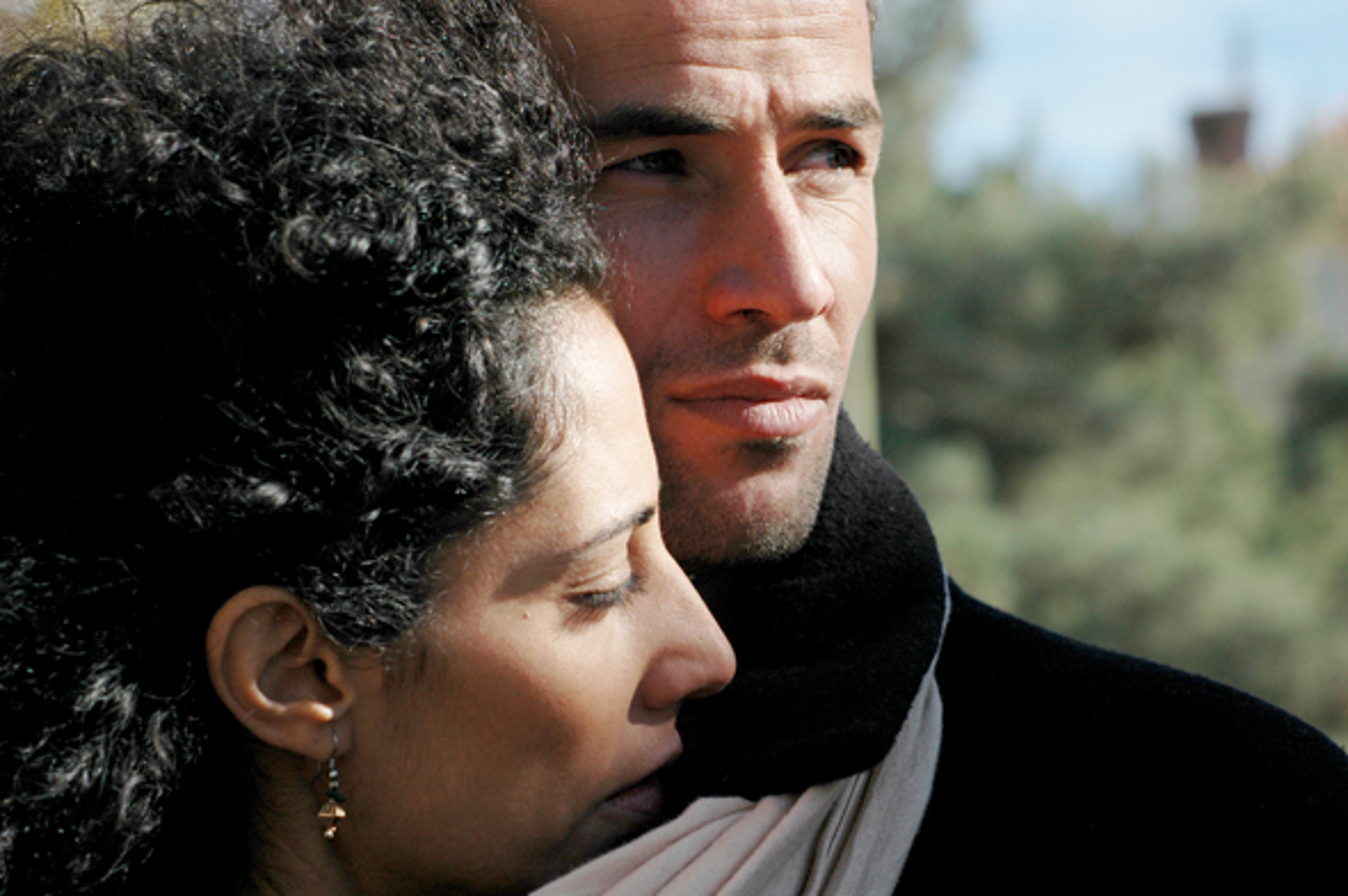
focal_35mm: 122
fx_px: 4563
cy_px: 449
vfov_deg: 11.2
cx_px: 676
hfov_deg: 16.8
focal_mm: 80
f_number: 8
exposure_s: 1/750
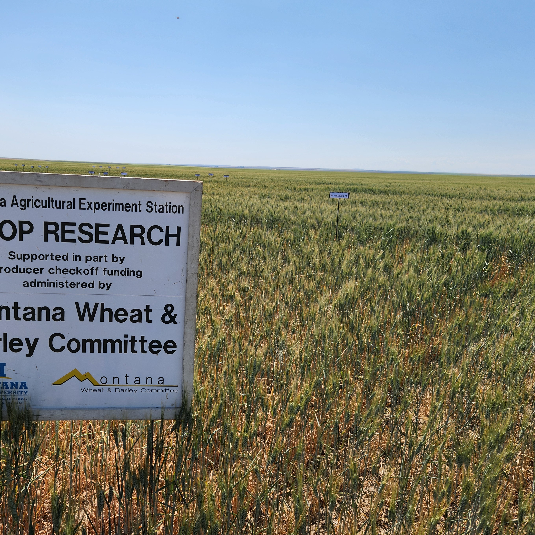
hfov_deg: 53.5
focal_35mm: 30
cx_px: 202
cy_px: 246
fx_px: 525
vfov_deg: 54.0
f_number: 1.8
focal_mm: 5.4
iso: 20
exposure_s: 1/2607
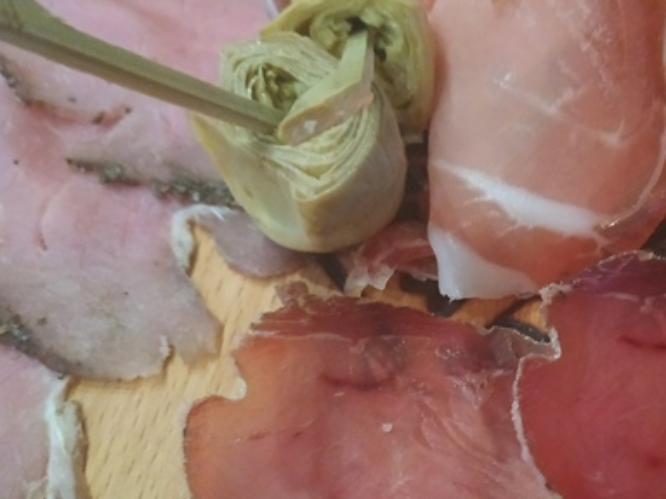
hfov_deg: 44.7
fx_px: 770
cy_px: 340
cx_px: 526
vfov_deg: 35.5
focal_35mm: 40
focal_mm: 3.94
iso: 3200
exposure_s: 1/17
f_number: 1.9
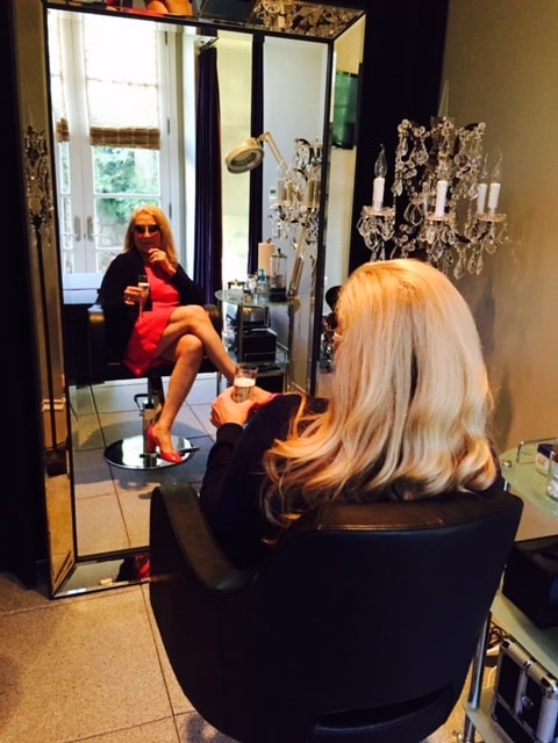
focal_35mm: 29
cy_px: 372
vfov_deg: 61.7
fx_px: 623
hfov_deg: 48.2
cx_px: 279
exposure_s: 1/20
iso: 250
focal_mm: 4.15
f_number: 2.2
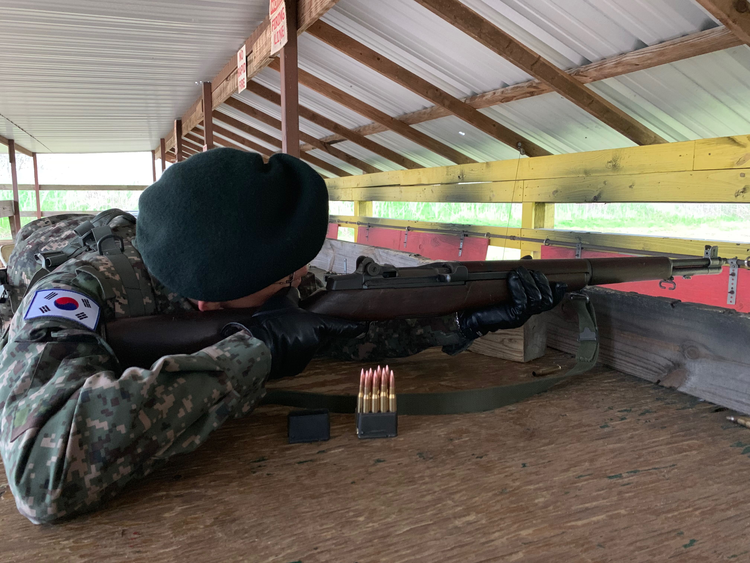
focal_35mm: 26
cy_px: 282
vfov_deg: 53.1
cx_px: 375
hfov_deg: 67.3
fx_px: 563
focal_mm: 4.25
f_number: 1.8
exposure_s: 1/30
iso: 640
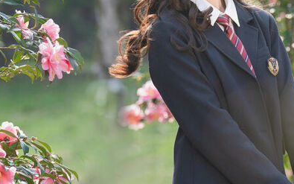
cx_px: 288
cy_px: 103
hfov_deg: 3.4
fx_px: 4880
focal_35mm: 609
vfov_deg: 2.2
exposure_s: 1/500
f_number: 3.2
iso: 200
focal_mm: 150
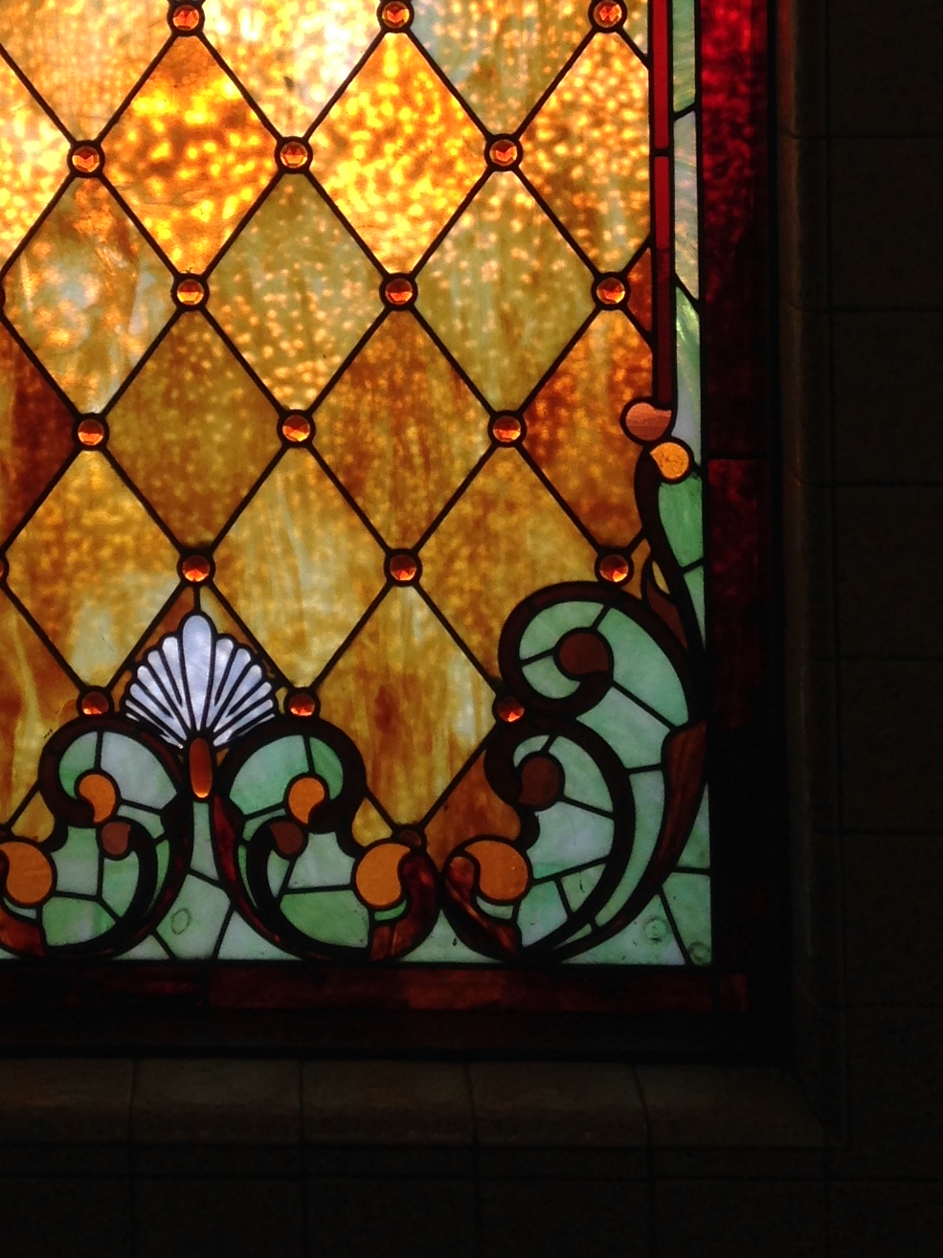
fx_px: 2979
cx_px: 168
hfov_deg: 17.8
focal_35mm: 82
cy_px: 27
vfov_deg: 23.0
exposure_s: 1/120
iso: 50
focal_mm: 4.12
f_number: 2.4
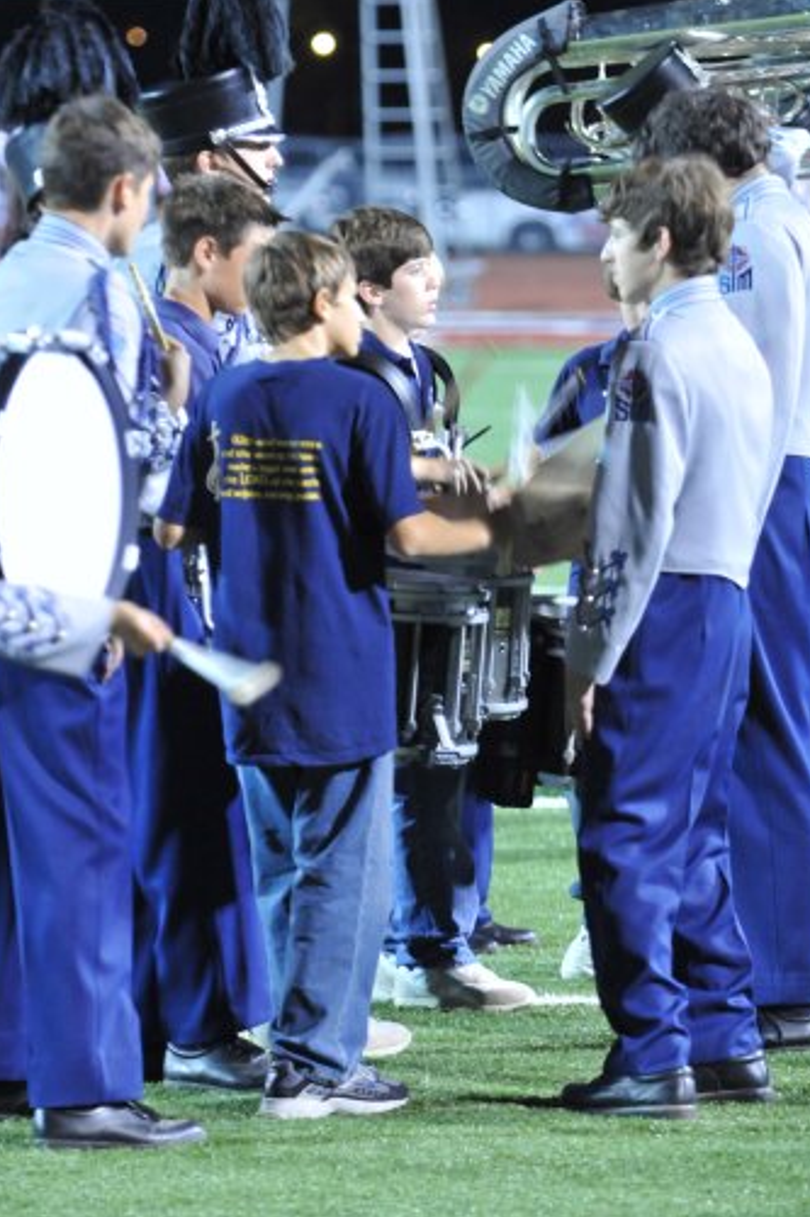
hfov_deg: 5.9
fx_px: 7902
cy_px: 565
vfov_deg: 8.8
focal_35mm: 234
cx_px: 395
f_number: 2.8
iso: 1600
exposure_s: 1/50
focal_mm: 130
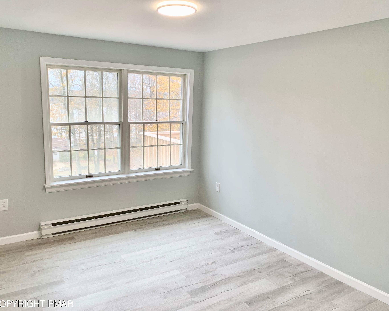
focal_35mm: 28
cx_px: 177
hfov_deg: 62.1
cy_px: 158
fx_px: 322
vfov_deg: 51.5
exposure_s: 1/121
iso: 50
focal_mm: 4.25
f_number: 1.8
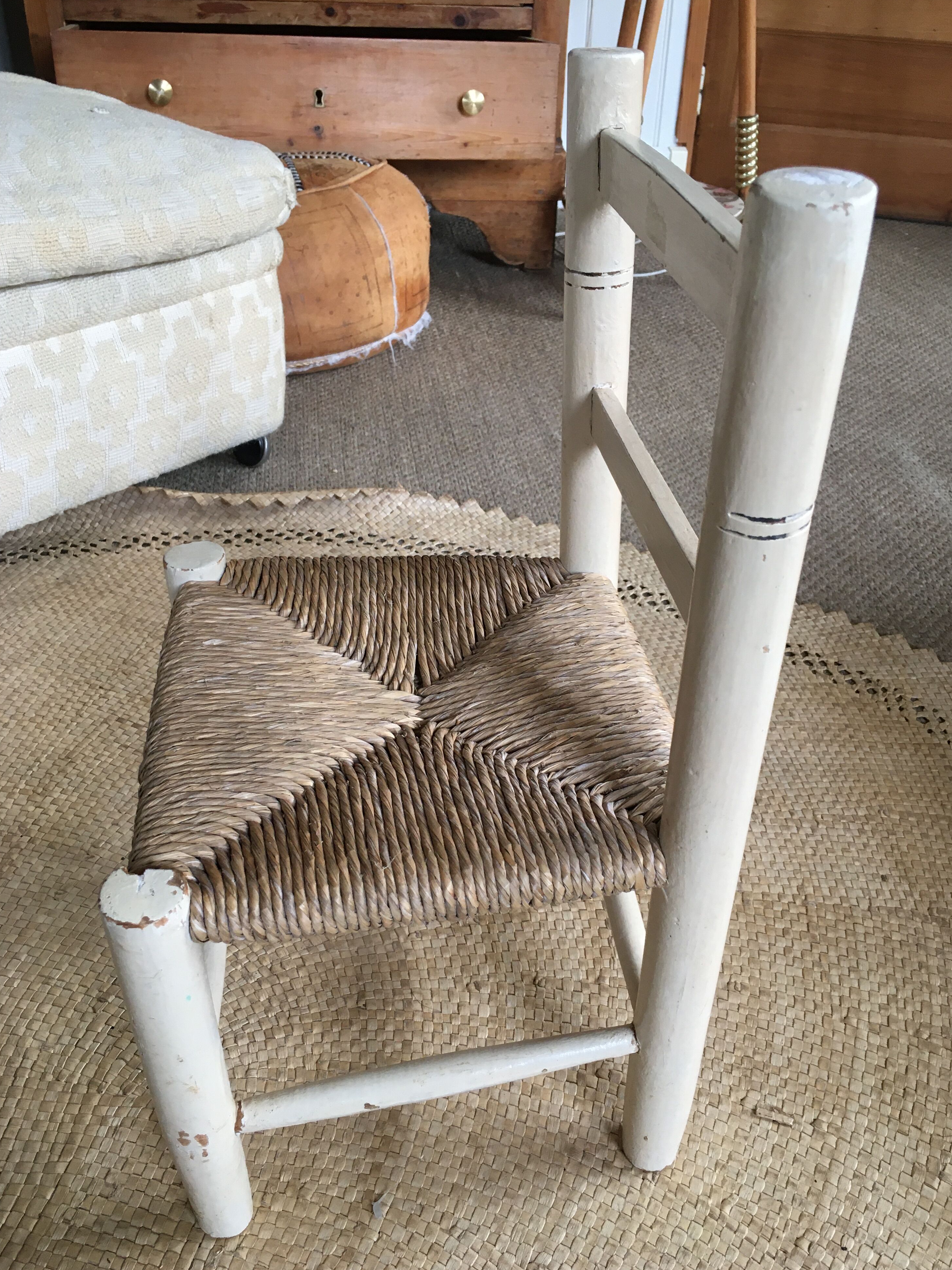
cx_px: 468
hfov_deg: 46.8
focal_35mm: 30
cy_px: 653
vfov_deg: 60.0
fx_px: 1100
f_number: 2.2
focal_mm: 4.15
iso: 80
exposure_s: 1/33
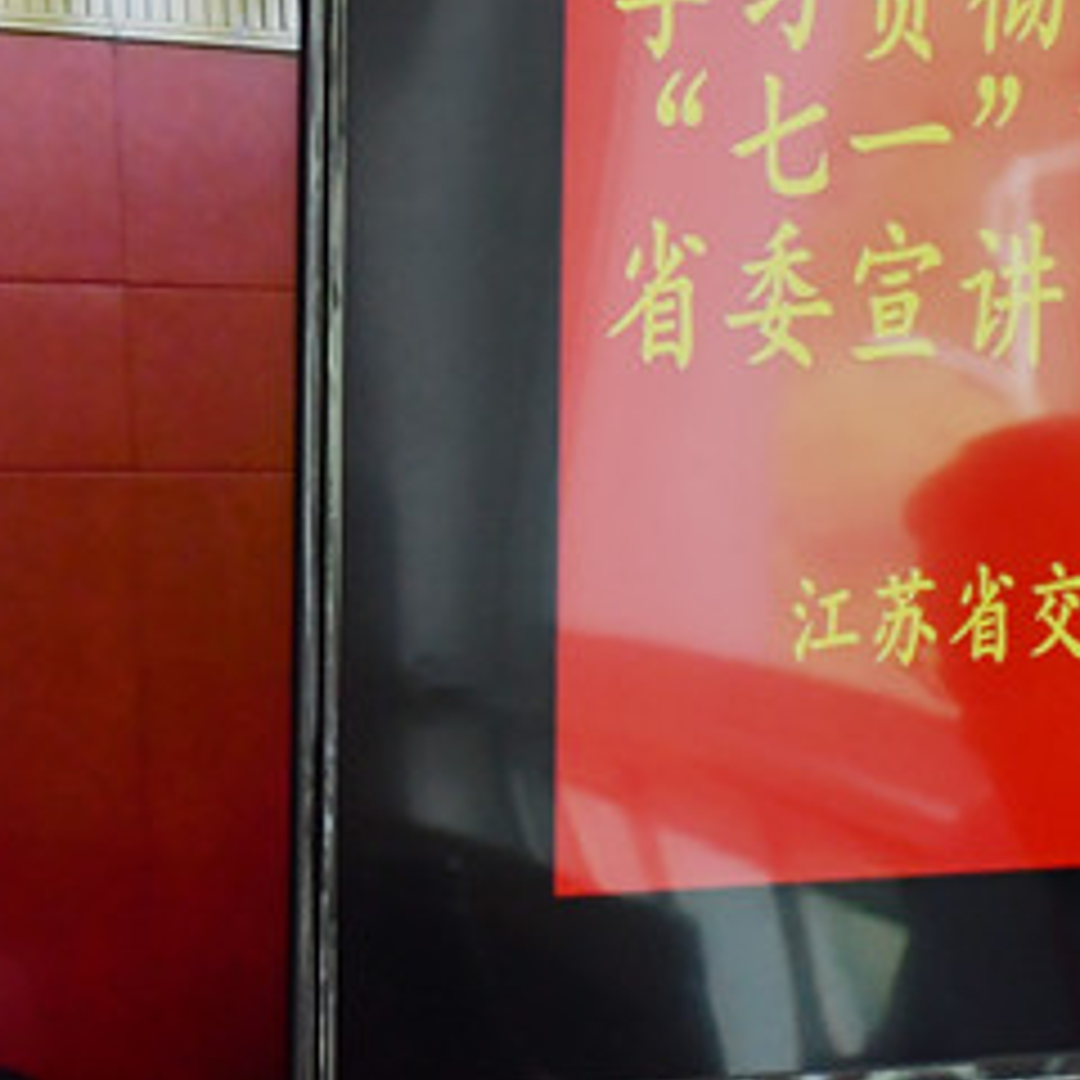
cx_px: 99
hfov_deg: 5.9
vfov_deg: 5.9
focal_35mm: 297
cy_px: 576
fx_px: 10484
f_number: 4.8
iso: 1400
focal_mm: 56
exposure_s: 1/125
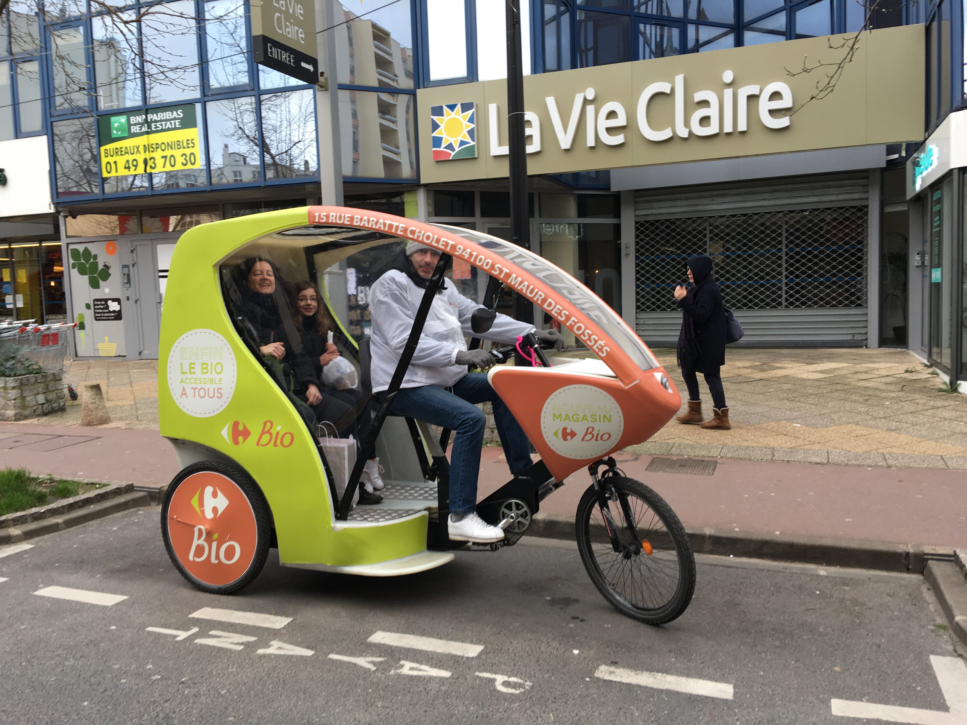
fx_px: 810
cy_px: 362
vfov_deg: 48.2
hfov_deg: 61.7
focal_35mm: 29
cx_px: 484
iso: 32
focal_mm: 4.15
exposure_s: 1/100
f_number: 2.2
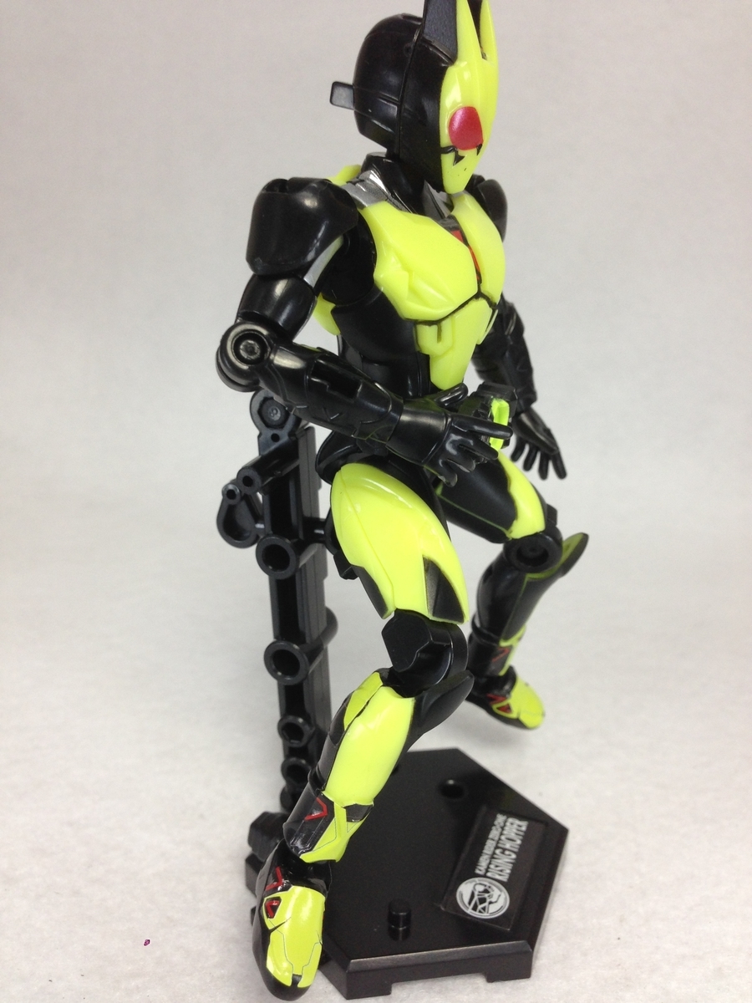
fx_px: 956
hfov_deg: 42.9
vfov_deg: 55.4
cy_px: 502
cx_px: 376
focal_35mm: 33
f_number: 2.4
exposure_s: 1/20
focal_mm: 4.12
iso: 64
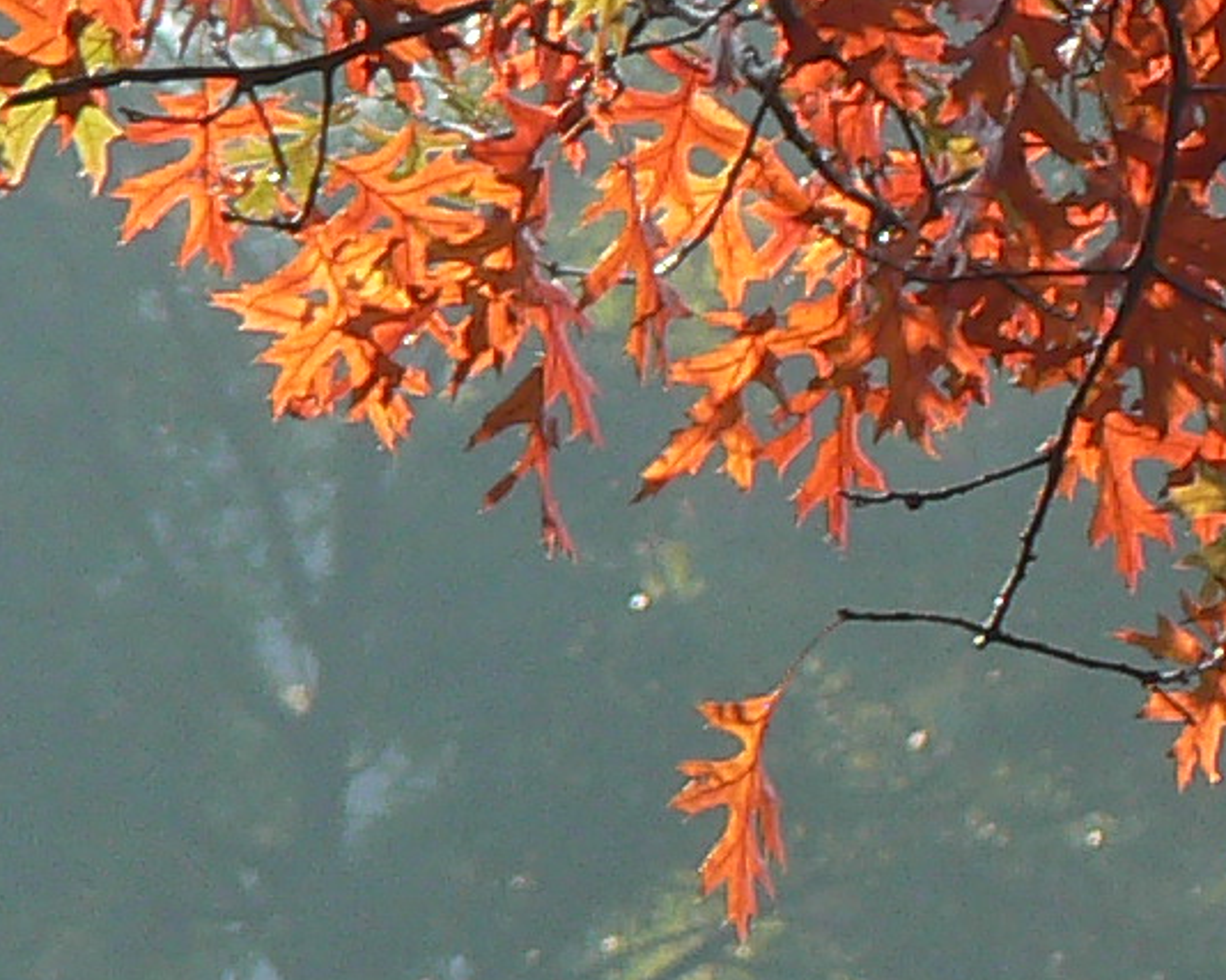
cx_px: 2459
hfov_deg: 2.1
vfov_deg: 1.7
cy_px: -757
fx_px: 33920
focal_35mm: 935
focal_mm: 30.4
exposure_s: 1/200
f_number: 5.6
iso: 80
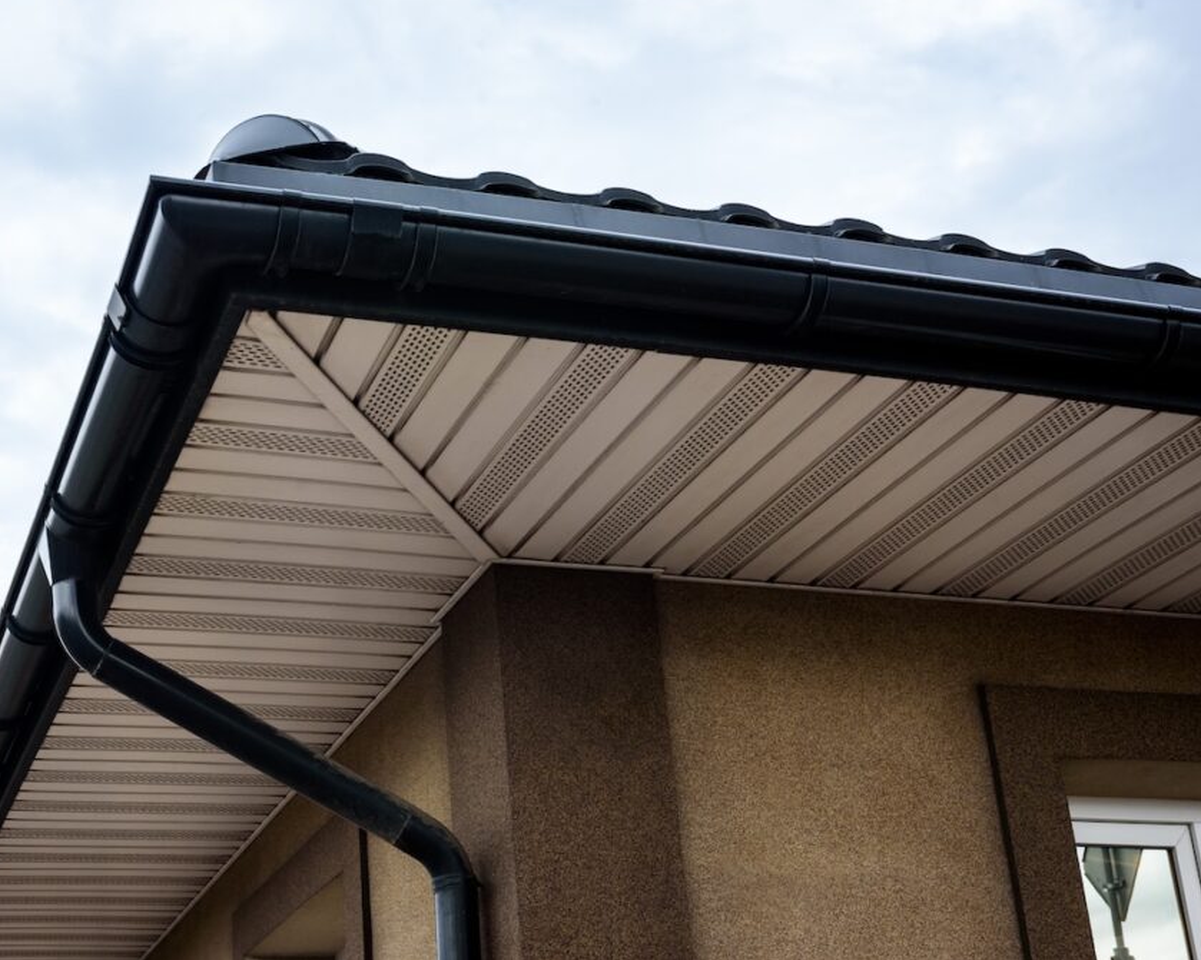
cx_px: 470
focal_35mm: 55
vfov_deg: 27.6
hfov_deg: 34.0
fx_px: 1955
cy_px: 472
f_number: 9
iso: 320
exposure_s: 1/250
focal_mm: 48
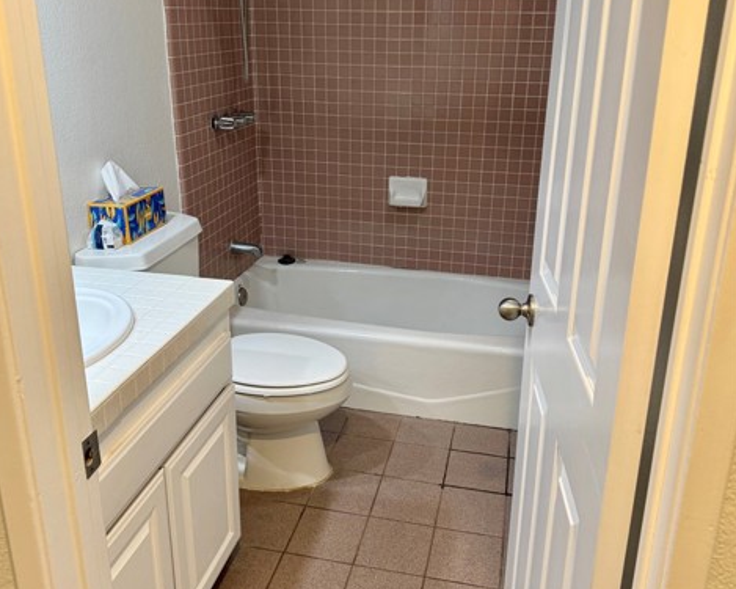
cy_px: 256
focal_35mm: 32
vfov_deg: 45.7
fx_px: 697
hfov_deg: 55.7
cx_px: 364
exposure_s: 1/60
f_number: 1.78
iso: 160
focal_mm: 6.76
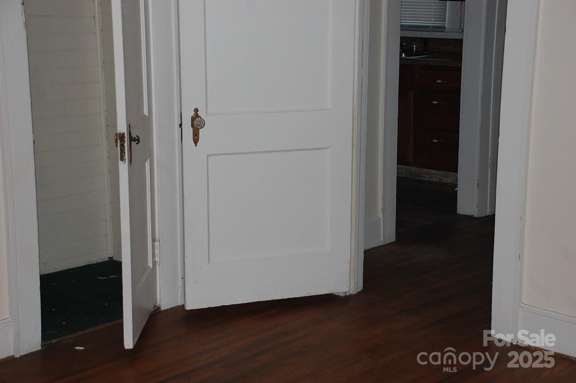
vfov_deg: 20.6
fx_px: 1055
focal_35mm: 66
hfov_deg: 30.5
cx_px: 288
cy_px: 192
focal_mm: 44
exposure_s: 1/60
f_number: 4.8
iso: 400
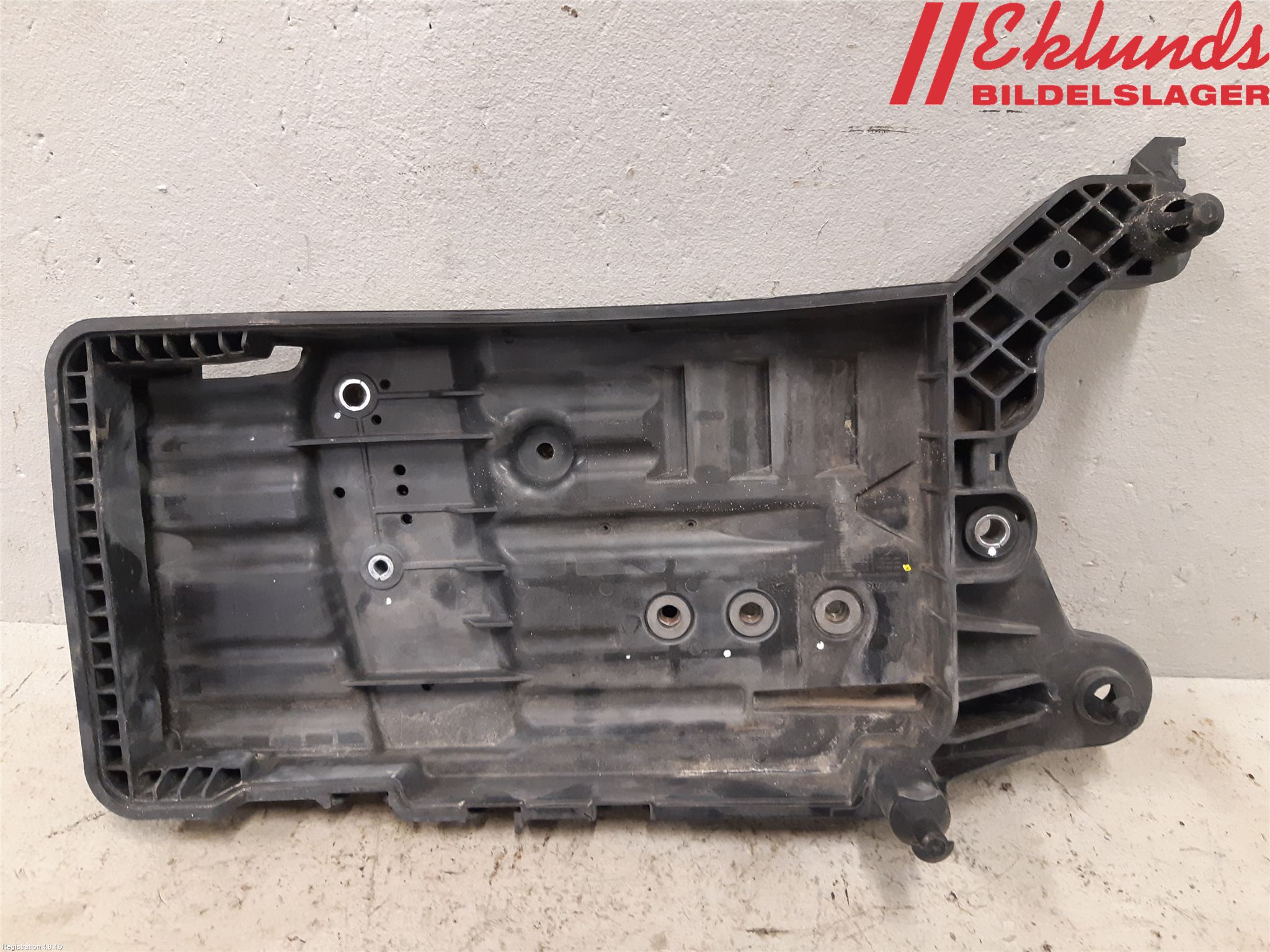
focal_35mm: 26
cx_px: 635
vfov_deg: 53.1
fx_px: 954
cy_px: 476
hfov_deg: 67.3
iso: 250
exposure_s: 1/33
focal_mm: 3.93
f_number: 1.7
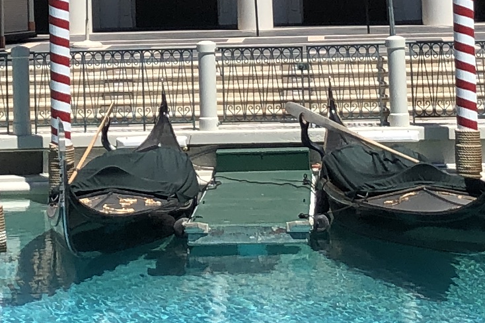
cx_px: 106
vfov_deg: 8.3
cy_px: -201
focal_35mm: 160
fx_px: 2155
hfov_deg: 12.8
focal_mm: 3.99
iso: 20
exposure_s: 1/2183
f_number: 1.8
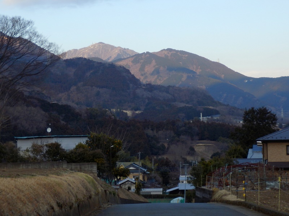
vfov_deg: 15.4
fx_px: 801
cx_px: 144
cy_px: 108
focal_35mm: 96
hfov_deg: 20.4
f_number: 5.3
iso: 80
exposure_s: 1/200
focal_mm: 17.1
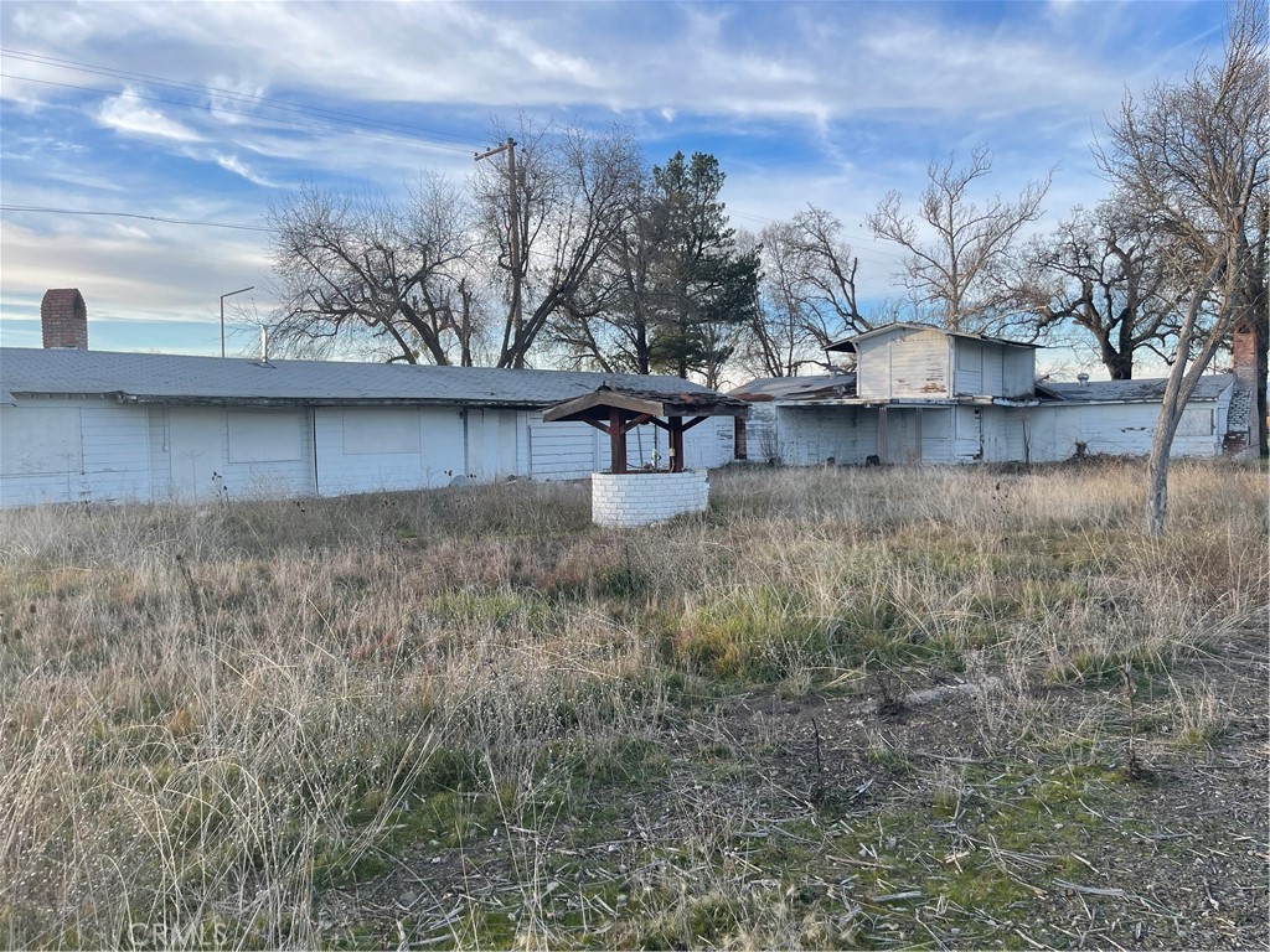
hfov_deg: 67.3
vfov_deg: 53.1
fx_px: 954
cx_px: 635
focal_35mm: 26
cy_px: 476
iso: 32
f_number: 1.6
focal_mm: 5.1
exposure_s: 1/836
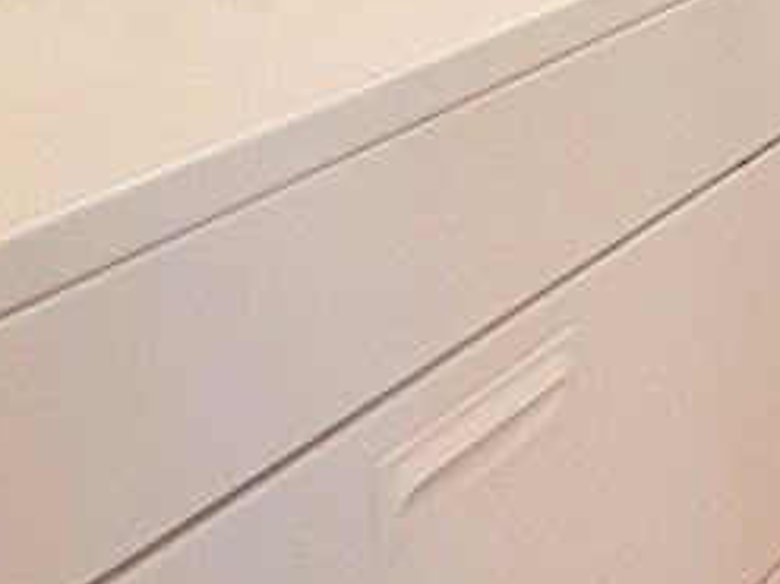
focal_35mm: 58
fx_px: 1306
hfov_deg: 25.6
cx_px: 1146
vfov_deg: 20.1
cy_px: -391
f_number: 2.2
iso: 320
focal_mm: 2.22
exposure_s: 1/60
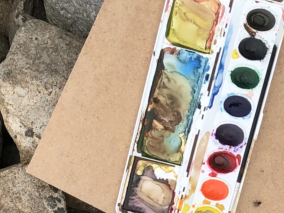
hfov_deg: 17.1
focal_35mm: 115
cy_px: 416
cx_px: 103
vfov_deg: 11.6
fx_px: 943
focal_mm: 3.99
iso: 20
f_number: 1.8
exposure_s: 1/923
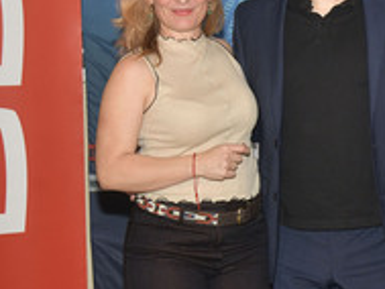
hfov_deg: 18.6
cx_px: 439
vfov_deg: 14.6
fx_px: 1124
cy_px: 108
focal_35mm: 101
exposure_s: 1/200
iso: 640
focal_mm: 44
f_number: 5.6
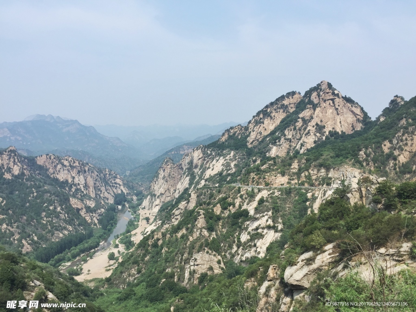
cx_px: 208
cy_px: 156
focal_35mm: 29
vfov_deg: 48.2
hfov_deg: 61.7
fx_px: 349
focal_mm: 4.15
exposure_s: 1/2198
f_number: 2.2
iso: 32
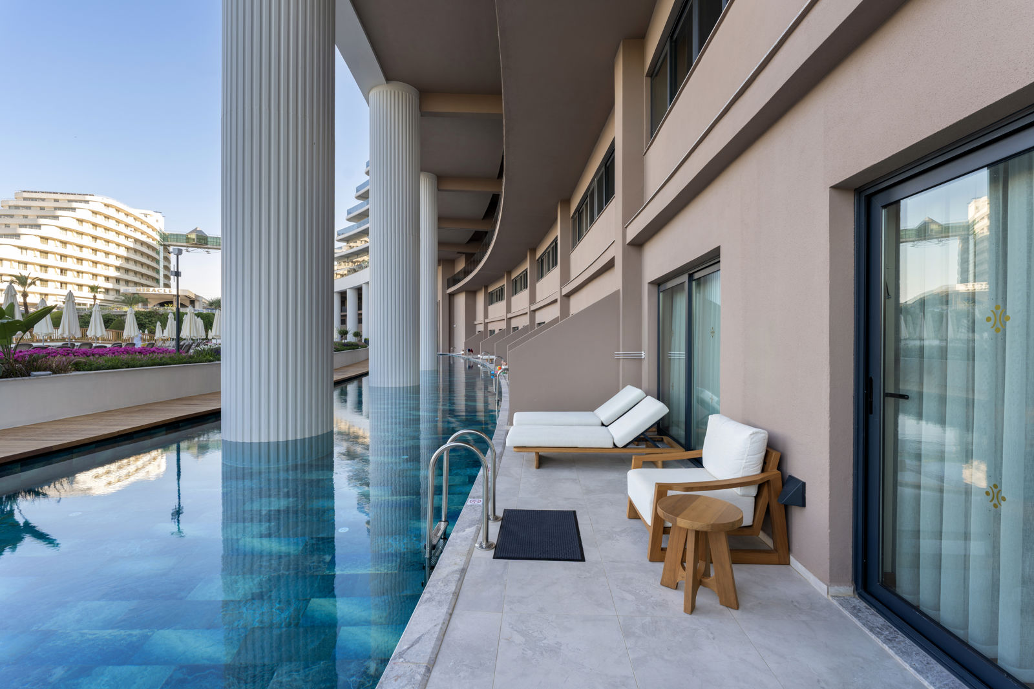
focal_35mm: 16
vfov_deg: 73.7
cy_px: 344
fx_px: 459
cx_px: 517
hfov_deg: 96.7
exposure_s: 1/2.5
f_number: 8
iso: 50
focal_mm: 16
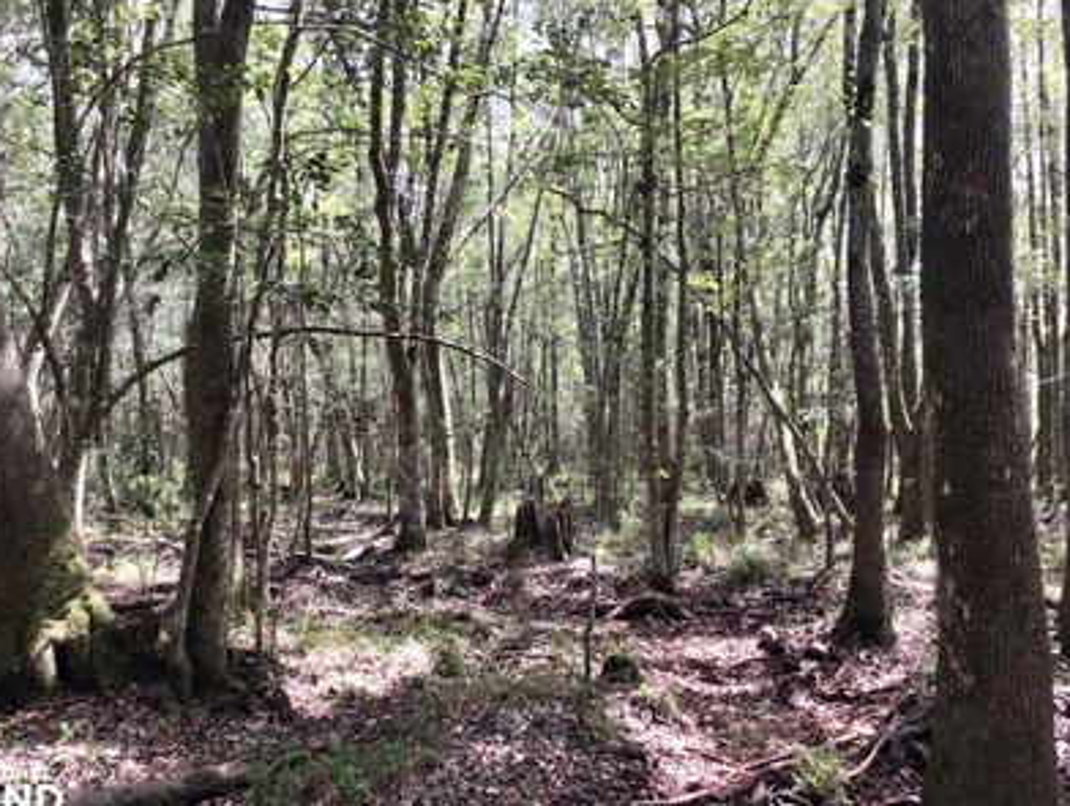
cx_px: 527
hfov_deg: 53.9
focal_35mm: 34
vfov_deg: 41.9
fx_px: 1052
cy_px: 395
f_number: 2.4
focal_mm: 3.3
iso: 25
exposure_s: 1/60
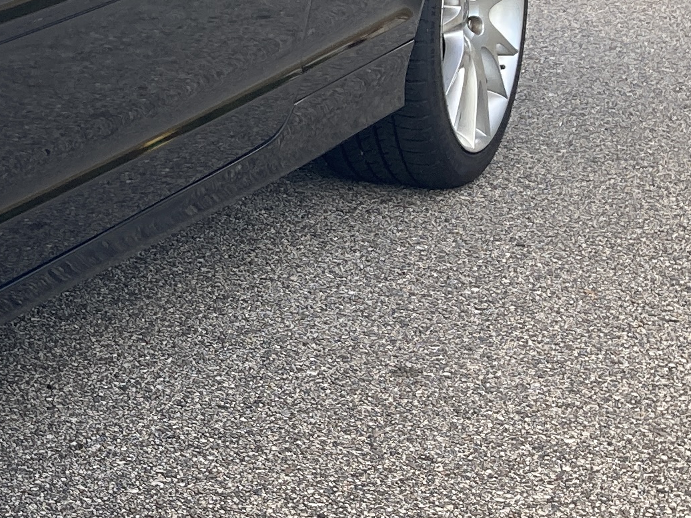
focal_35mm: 109
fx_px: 2176
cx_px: -394
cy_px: 112
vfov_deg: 13.5
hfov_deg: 16.2
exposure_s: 1/121
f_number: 1.8
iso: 25
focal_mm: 3.99
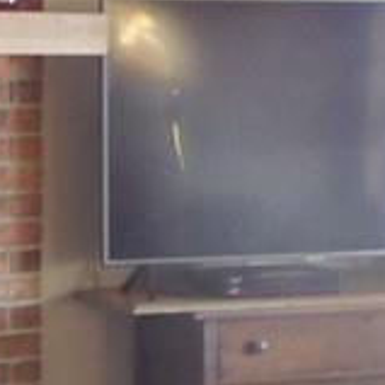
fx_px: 2152
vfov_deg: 10.1
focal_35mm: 171
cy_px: 446
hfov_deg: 10.2
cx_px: 126
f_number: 3.5
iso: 400
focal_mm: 5.4
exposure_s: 1/10
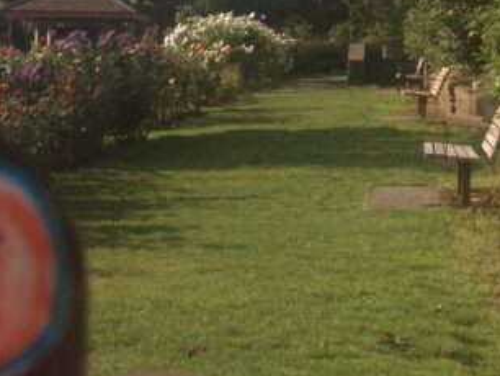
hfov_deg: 15.3
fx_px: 1691
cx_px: -291
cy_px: 88
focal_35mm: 117
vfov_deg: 12.6
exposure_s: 1/1042
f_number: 2.4
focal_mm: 4.28
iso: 50
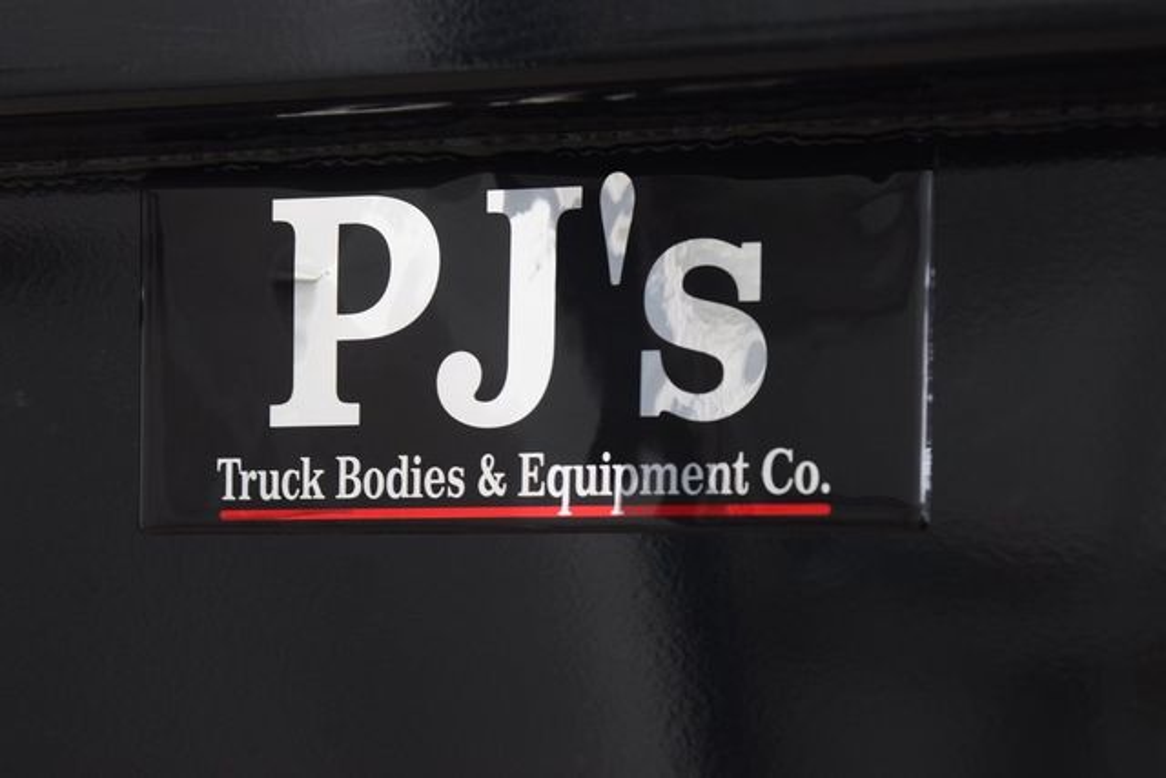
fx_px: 3401
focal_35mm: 105
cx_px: 583
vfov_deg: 13.0
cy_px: 389
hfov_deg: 19.5
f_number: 5.6
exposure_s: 1/30
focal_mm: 70
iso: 1600
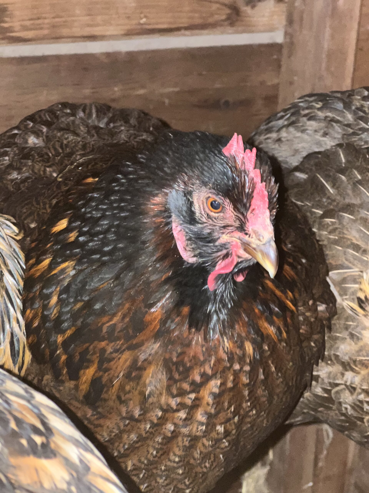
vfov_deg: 25.3
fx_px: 1094
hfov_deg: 19.1
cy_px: 246
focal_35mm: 77
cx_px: 184
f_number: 2.8
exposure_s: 1/34
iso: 400
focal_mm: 9
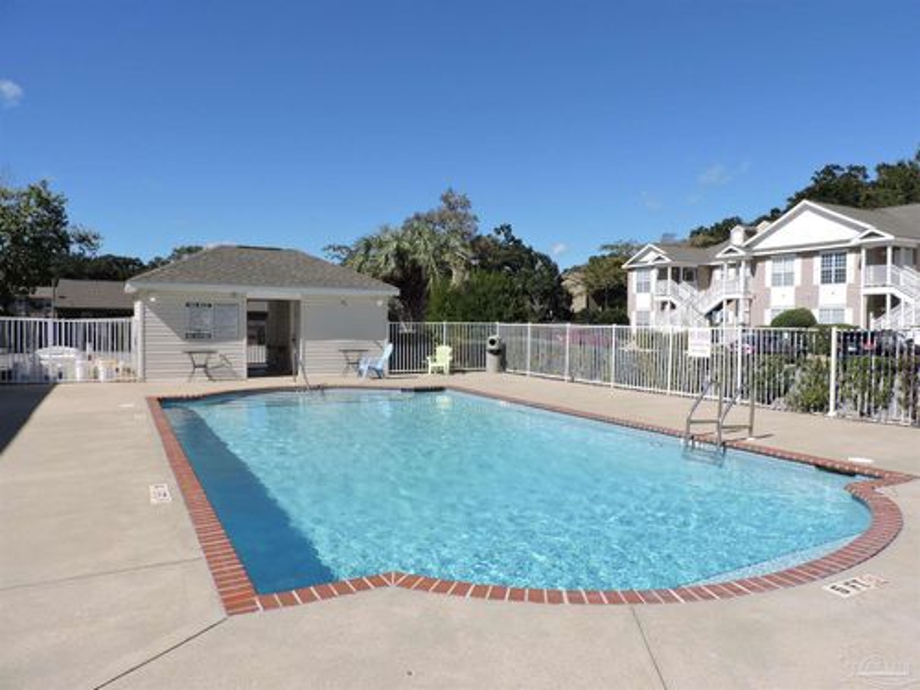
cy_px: 345
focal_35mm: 24
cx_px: 460
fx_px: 638
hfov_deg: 71.6
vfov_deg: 56.8
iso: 180
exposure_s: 1/2500
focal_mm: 4.3
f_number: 3.7
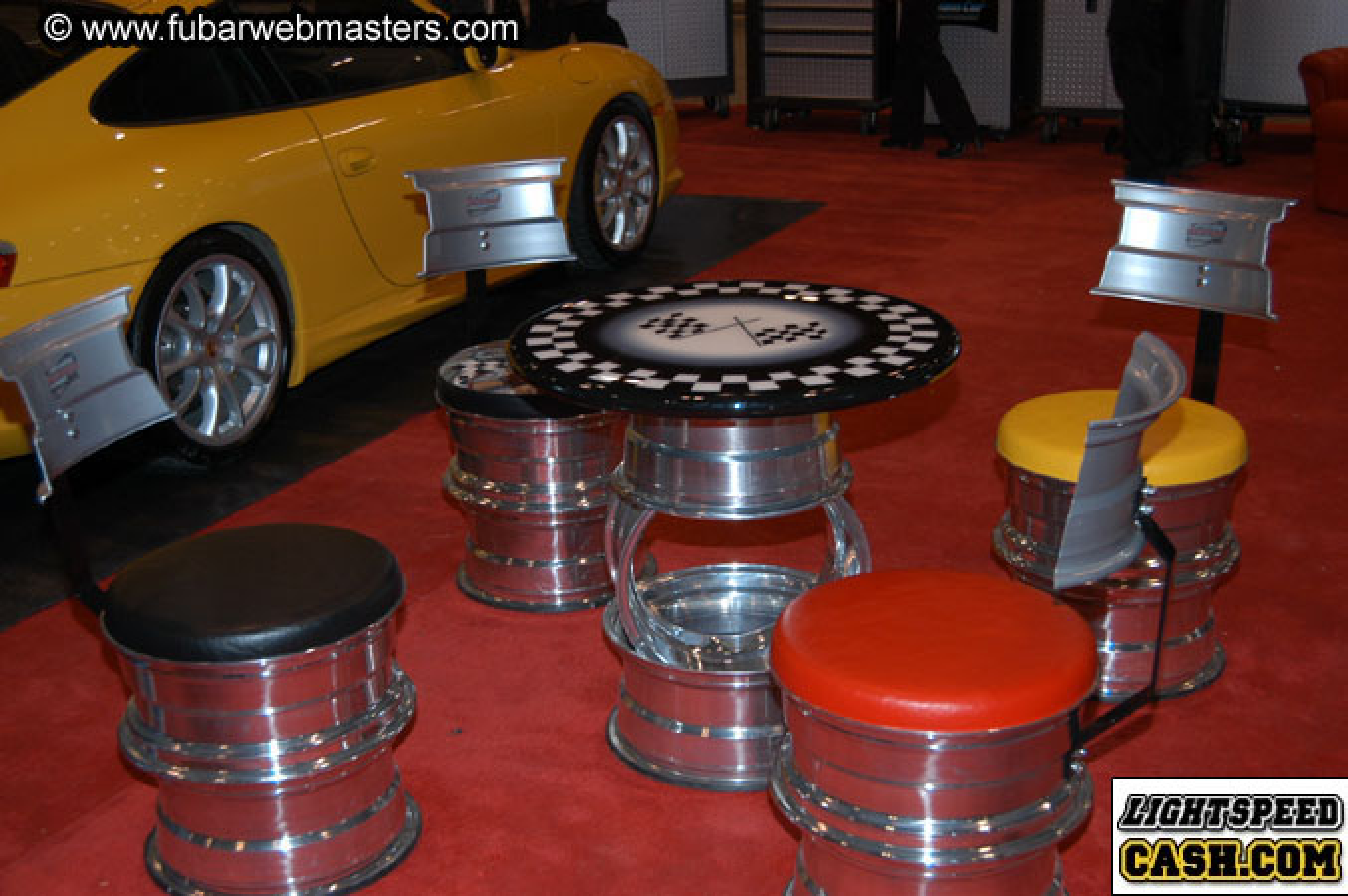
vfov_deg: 26.4
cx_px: 674
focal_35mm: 51
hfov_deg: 38.9
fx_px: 1908
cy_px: 448
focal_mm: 34
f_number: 5
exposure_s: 1/60
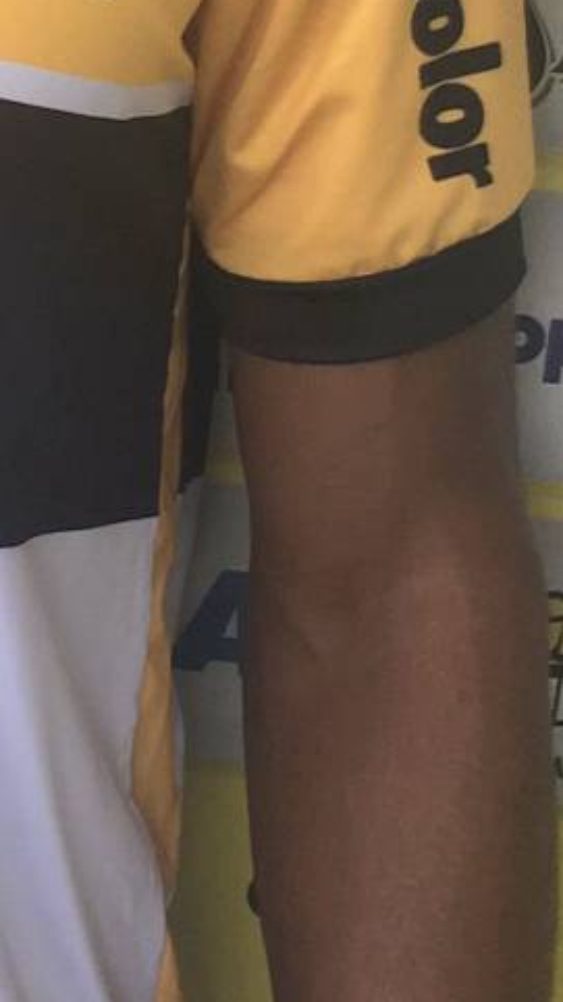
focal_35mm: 131
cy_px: 39
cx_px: -270
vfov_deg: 16.1
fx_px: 3478
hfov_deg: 9.0
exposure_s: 1/60
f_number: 2.2
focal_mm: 4.15
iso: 25
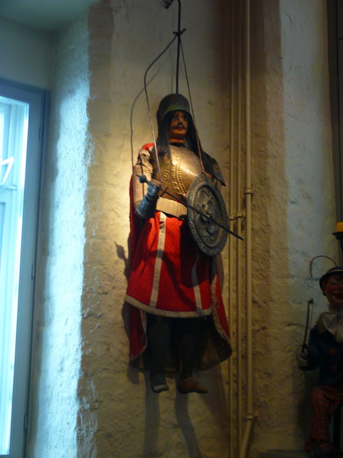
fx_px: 727
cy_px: 229
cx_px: 172
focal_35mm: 55
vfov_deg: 34.9
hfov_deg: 26.5
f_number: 3.2
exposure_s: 1/10
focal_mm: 11.7
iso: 200
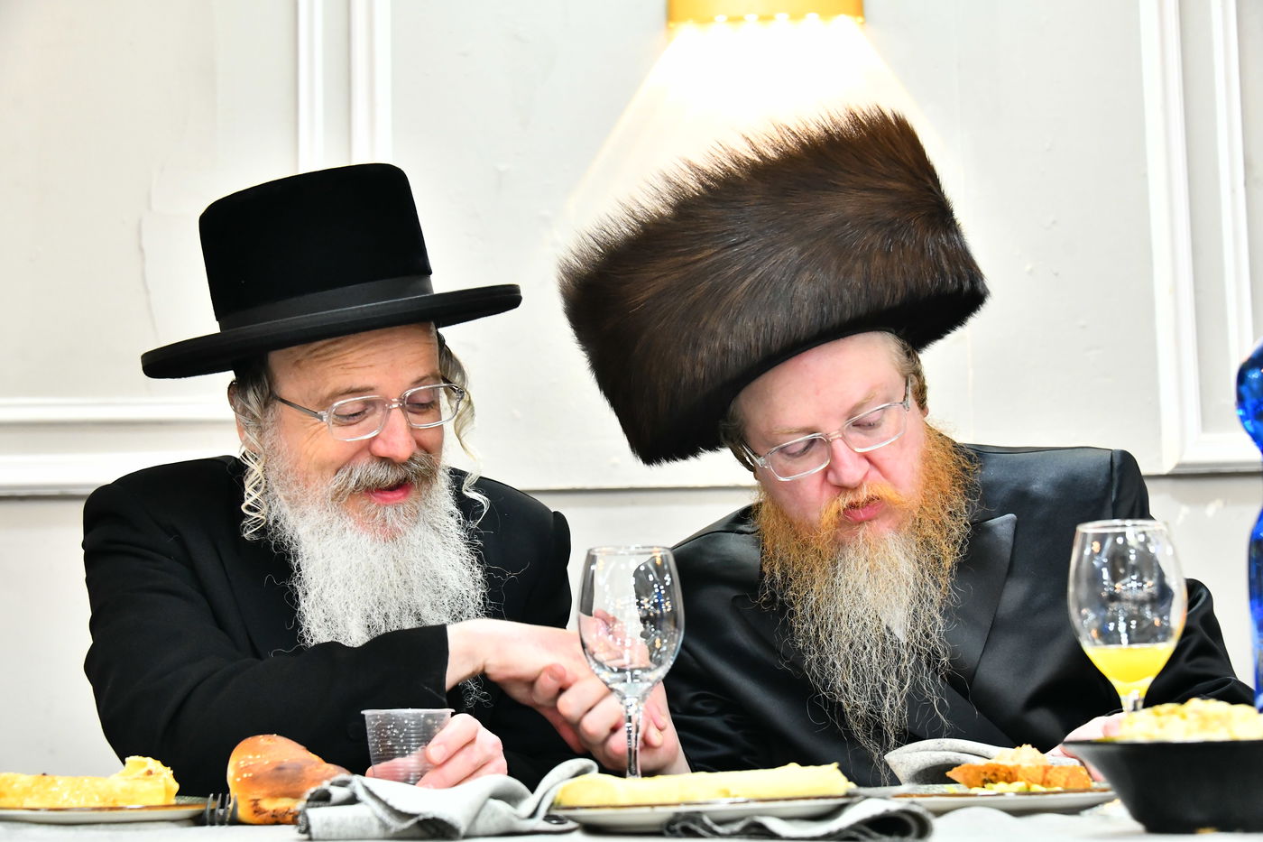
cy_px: 421
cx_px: 632
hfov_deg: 32.4
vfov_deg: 21.9
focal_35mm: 62
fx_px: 2175
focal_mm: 62
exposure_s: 1/125
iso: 4000
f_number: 5.6
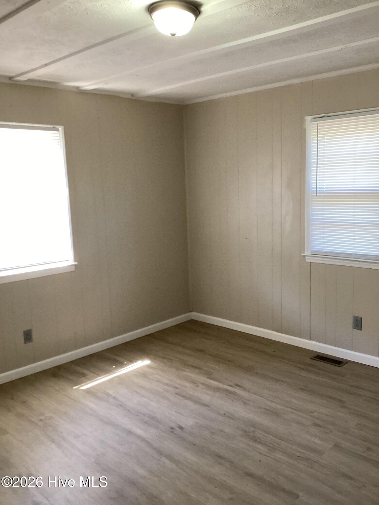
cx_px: 190
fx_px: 453
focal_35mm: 31
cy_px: 252
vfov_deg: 58.4
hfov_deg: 45.4
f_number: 2.4
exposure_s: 1/60
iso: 200
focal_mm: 3.3
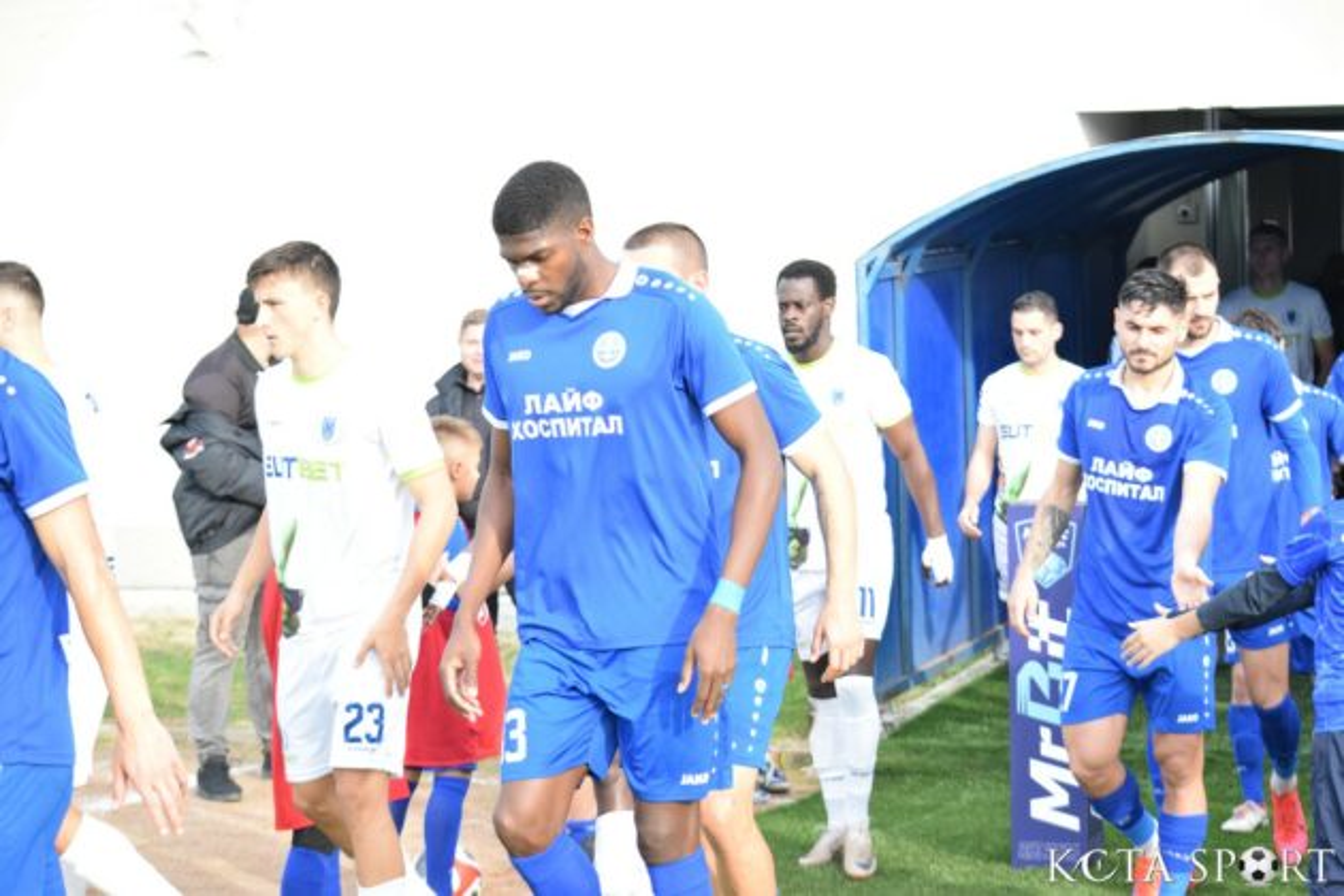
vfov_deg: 16.6
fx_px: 3080
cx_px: 672
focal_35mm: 82
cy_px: 448
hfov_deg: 24.6
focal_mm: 55
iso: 1600
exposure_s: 1/1000
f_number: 4.5
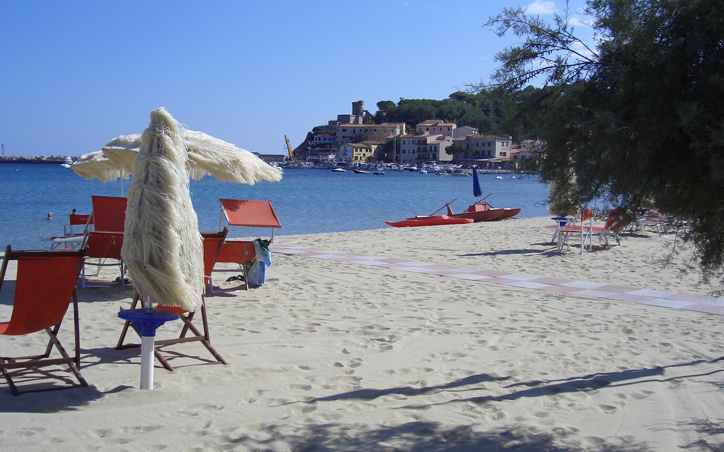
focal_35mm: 42
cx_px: 359
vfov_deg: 30.5
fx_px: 829
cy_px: 194
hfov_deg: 47.2
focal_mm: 8
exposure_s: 1/800
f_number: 4.8
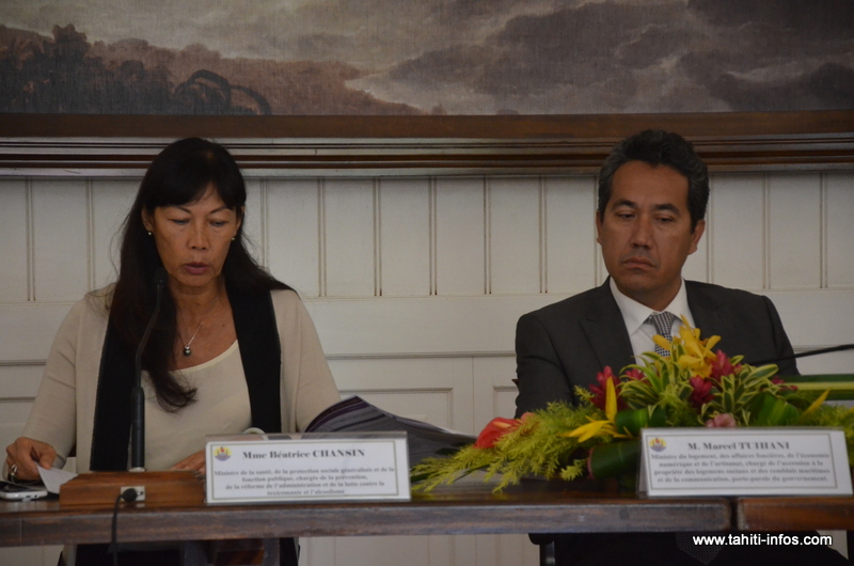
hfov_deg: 14.9
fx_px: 3267
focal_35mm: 138
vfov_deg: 9.9
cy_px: 283
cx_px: 427
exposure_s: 1/60
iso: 2500
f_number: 5.6
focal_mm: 92
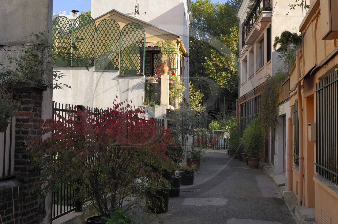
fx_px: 394
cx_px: 169
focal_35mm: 42
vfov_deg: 31.8
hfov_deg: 46.5
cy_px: 112
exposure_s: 1/125
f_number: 8.5
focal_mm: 28
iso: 160
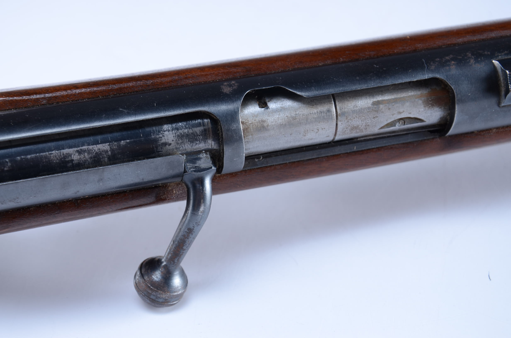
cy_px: 169
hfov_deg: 23.4
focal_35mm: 87
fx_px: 1232
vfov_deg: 15.6
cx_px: 256
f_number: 8
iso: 100
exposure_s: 1/100
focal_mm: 58
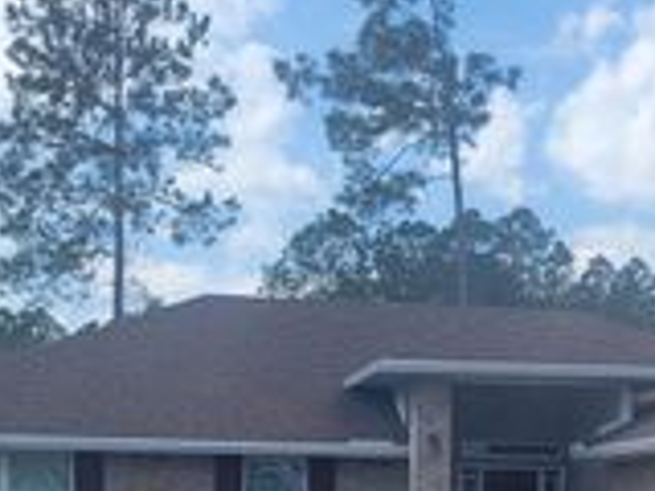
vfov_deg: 17.7
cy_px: 518
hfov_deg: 23.7
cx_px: 549
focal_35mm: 81
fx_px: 1533
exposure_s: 1/2271
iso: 40
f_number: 1.8
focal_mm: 5.4
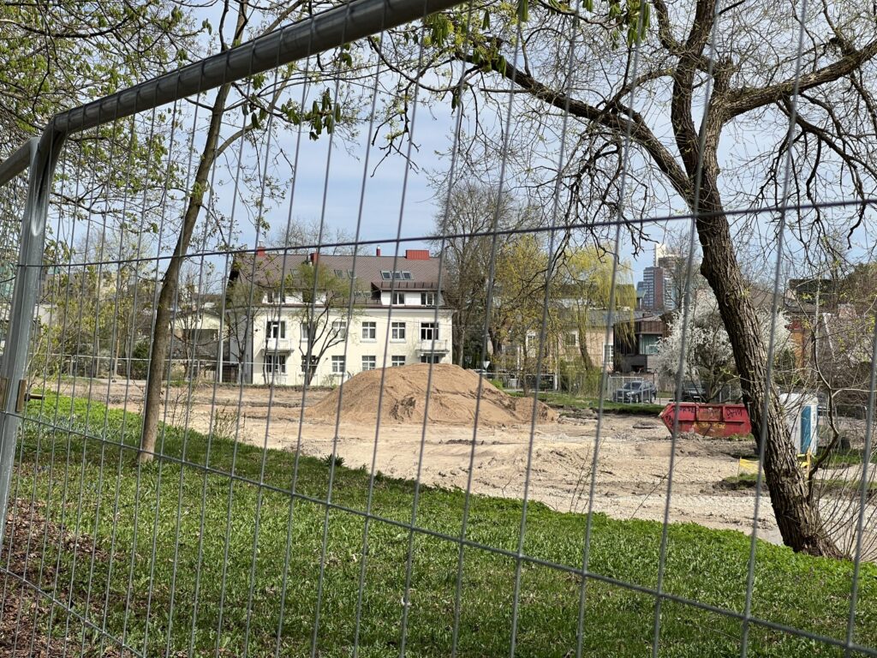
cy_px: 329
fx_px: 1951
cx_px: 438
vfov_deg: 19.1
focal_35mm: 77
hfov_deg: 25.3
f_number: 2.8
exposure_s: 1/713
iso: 32
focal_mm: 9
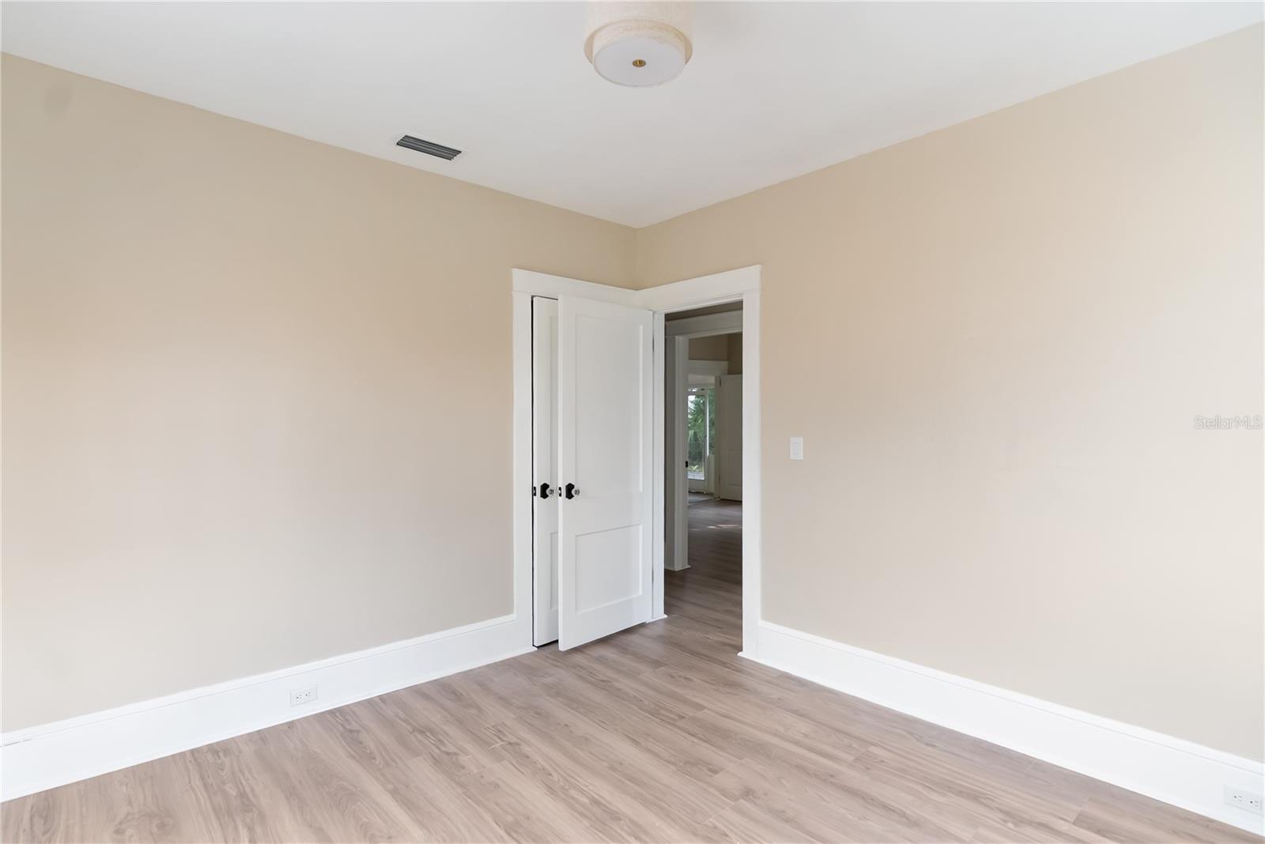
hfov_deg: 93.3
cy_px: 422
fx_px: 598
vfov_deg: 70.5
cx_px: 632
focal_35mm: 17
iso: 160
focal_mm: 17
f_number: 2.8
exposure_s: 1/320
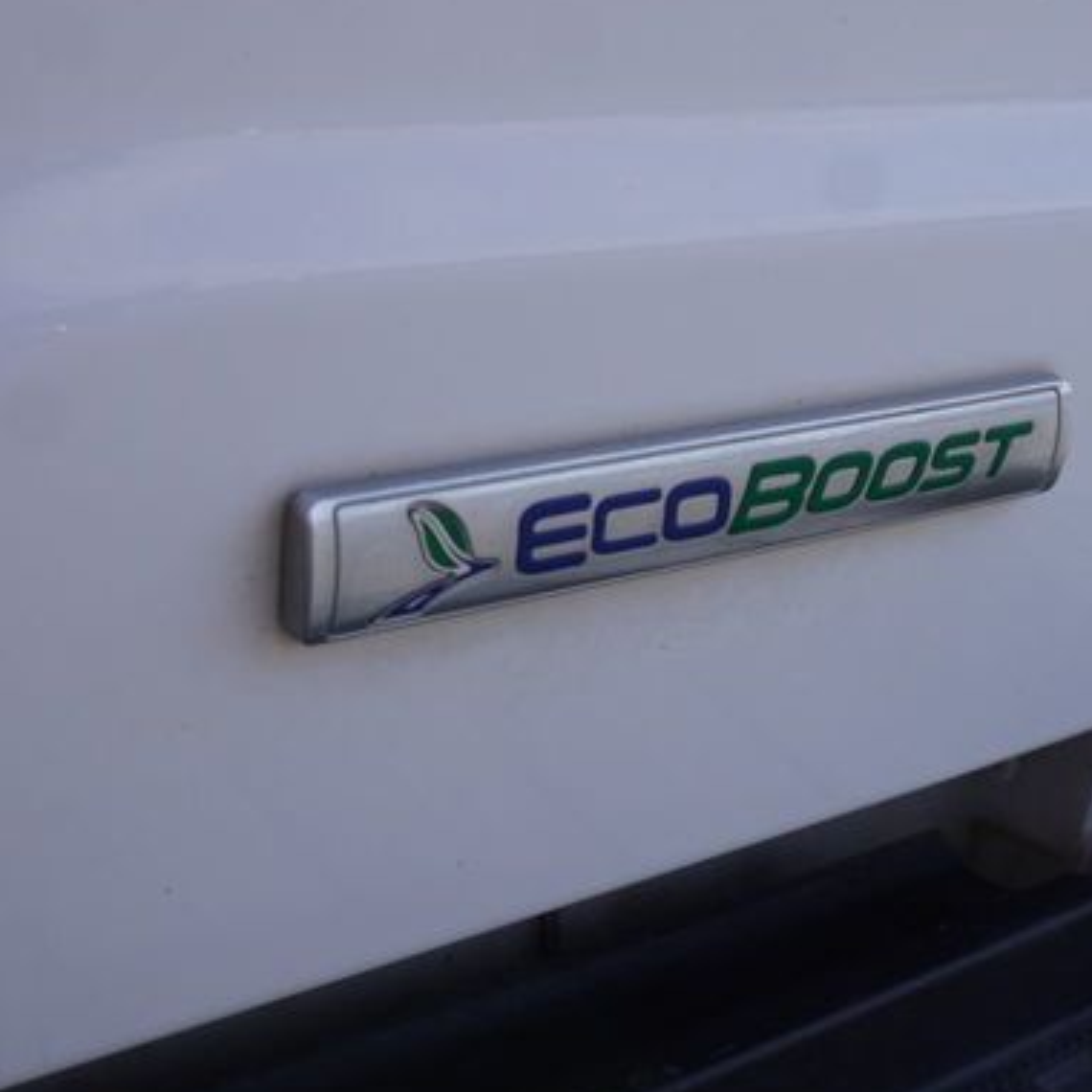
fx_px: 1963
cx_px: 733
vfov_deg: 31.0
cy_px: 460
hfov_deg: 30.8
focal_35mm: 55
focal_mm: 16
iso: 100
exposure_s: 1/200
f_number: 7.1
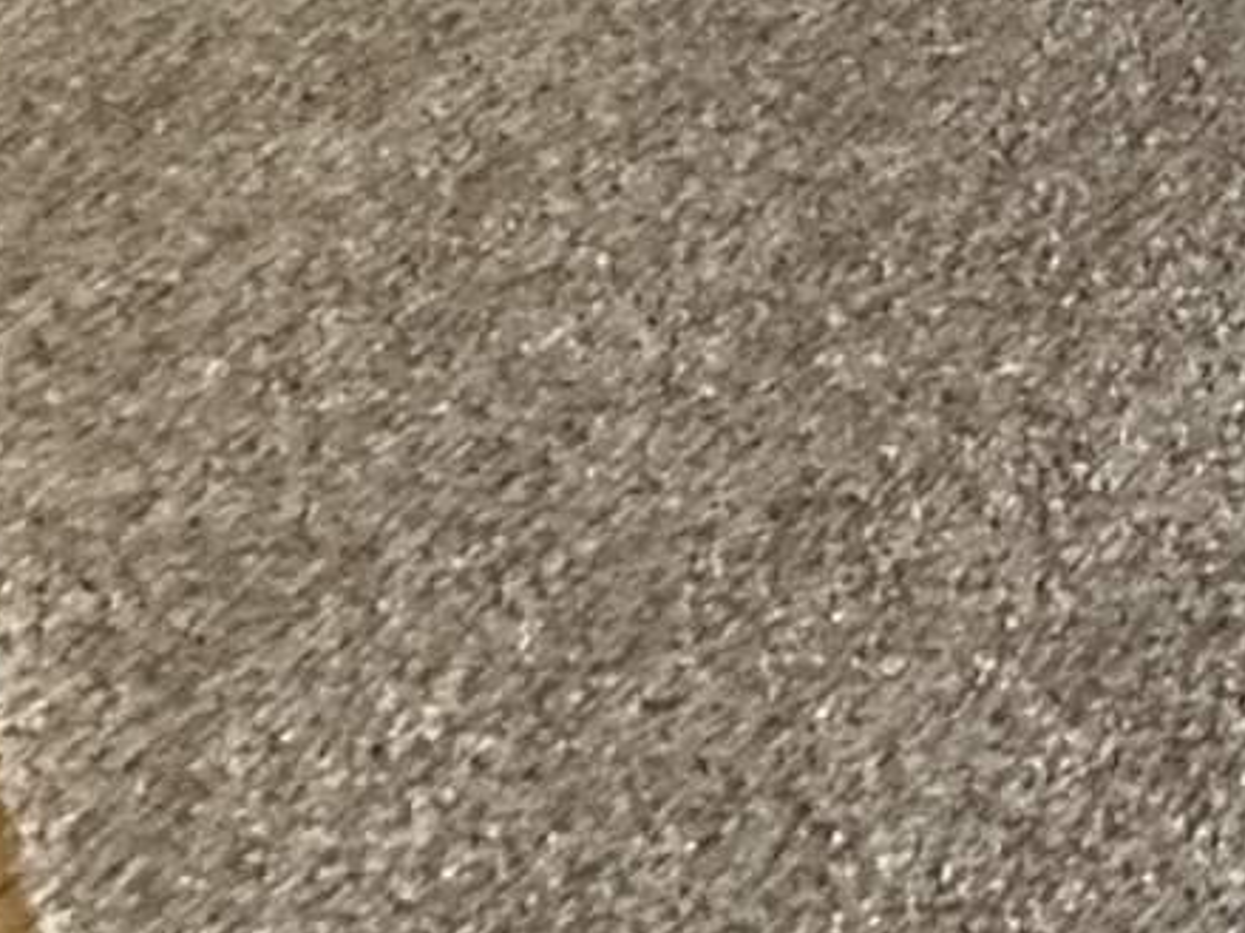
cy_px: -1823
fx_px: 3524
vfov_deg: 10.7
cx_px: 3451
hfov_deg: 12.4
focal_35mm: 98
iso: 320
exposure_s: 1/60
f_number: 2.2
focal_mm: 2.22
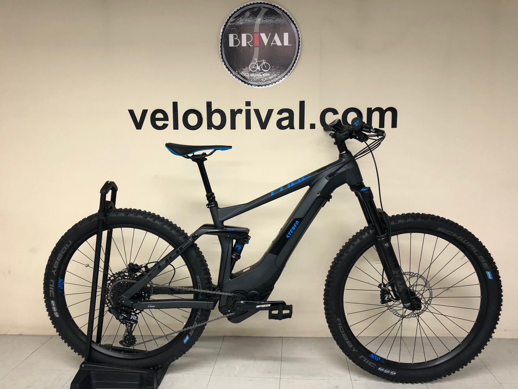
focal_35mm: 28
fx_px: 419
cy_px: 194
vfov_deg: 49.7
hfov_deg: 63.4
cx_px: 259
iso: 40
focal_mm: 4
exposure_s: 1/33
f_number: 1.8
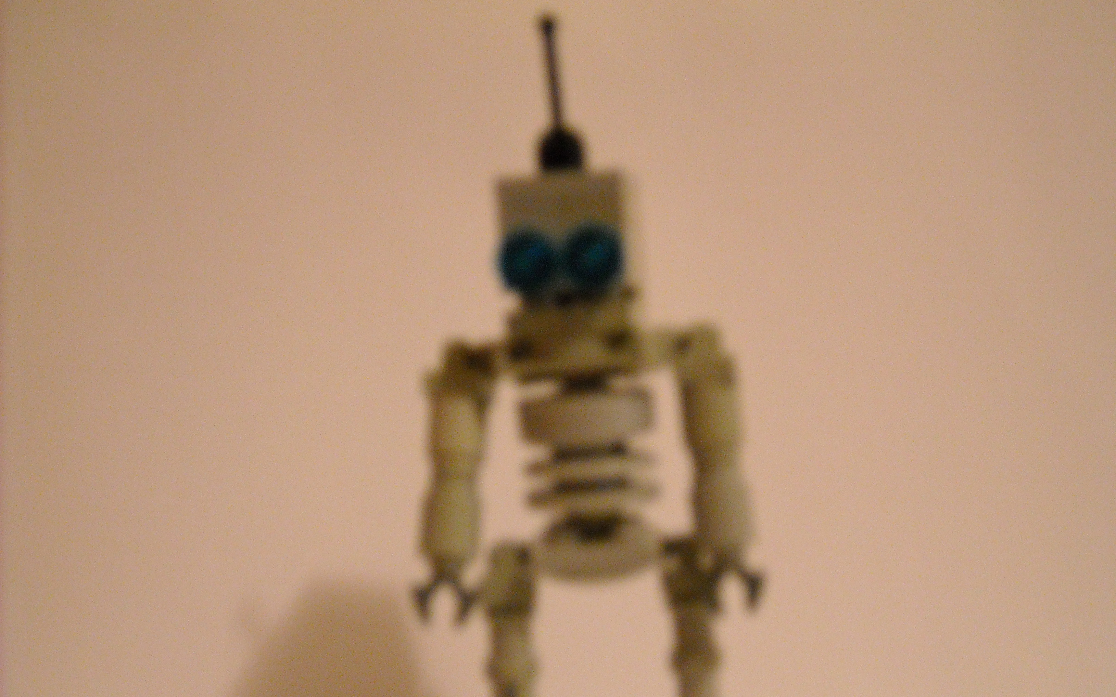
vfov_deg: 24.9
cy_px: 391
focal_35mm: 52
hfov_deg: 38.9
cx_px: 558
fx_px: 1582
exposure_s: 1/8
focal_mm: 7.92
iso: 496
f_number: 3.2
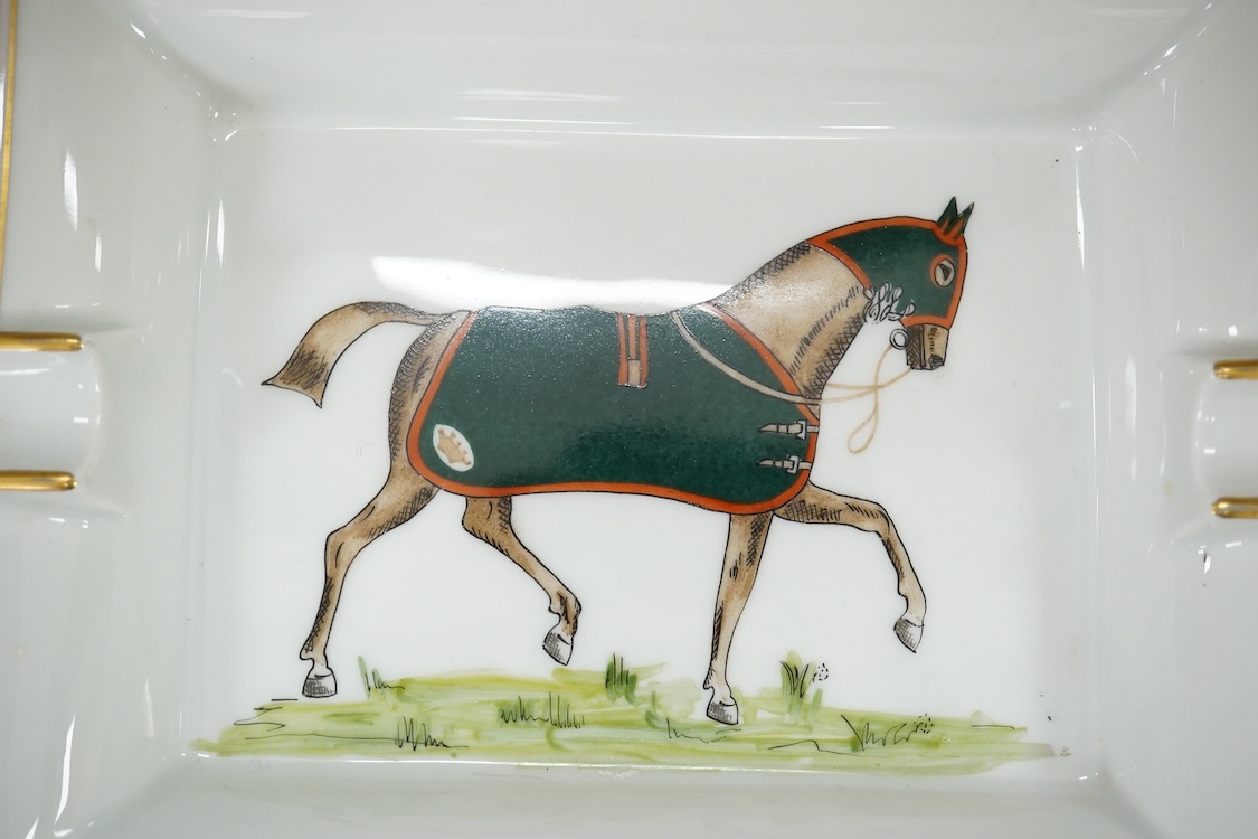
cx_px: 629
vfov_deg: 29.9
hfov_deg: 43.6
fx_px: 1572
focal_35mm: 45
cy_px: 420
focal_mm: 30
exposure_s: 1/160
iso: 2500
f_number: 7.1
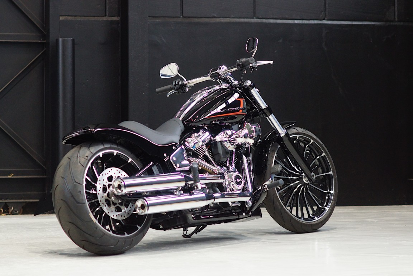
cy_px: 138
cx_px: 206
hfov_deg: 16.1
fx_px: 1463
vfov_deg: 10.8
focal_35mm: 128
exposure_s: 1/60
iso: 1000
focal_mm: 85
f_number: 2.8
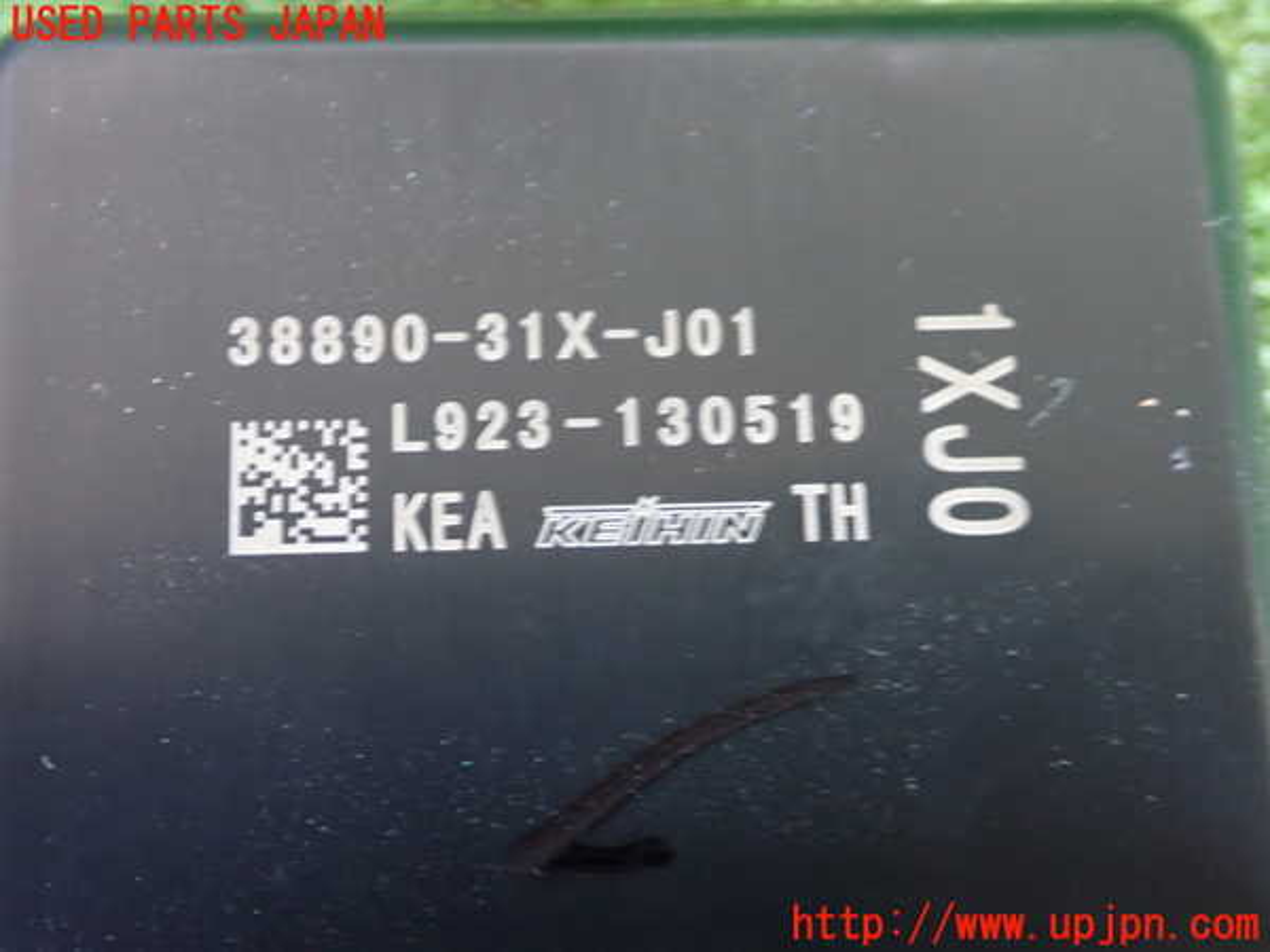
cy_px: 476
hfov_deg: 40.4
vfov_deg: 30.9
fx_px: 1724
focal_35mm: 47
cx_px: 635
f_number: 3.1
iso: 800
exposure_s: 1/15
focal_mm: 8.4
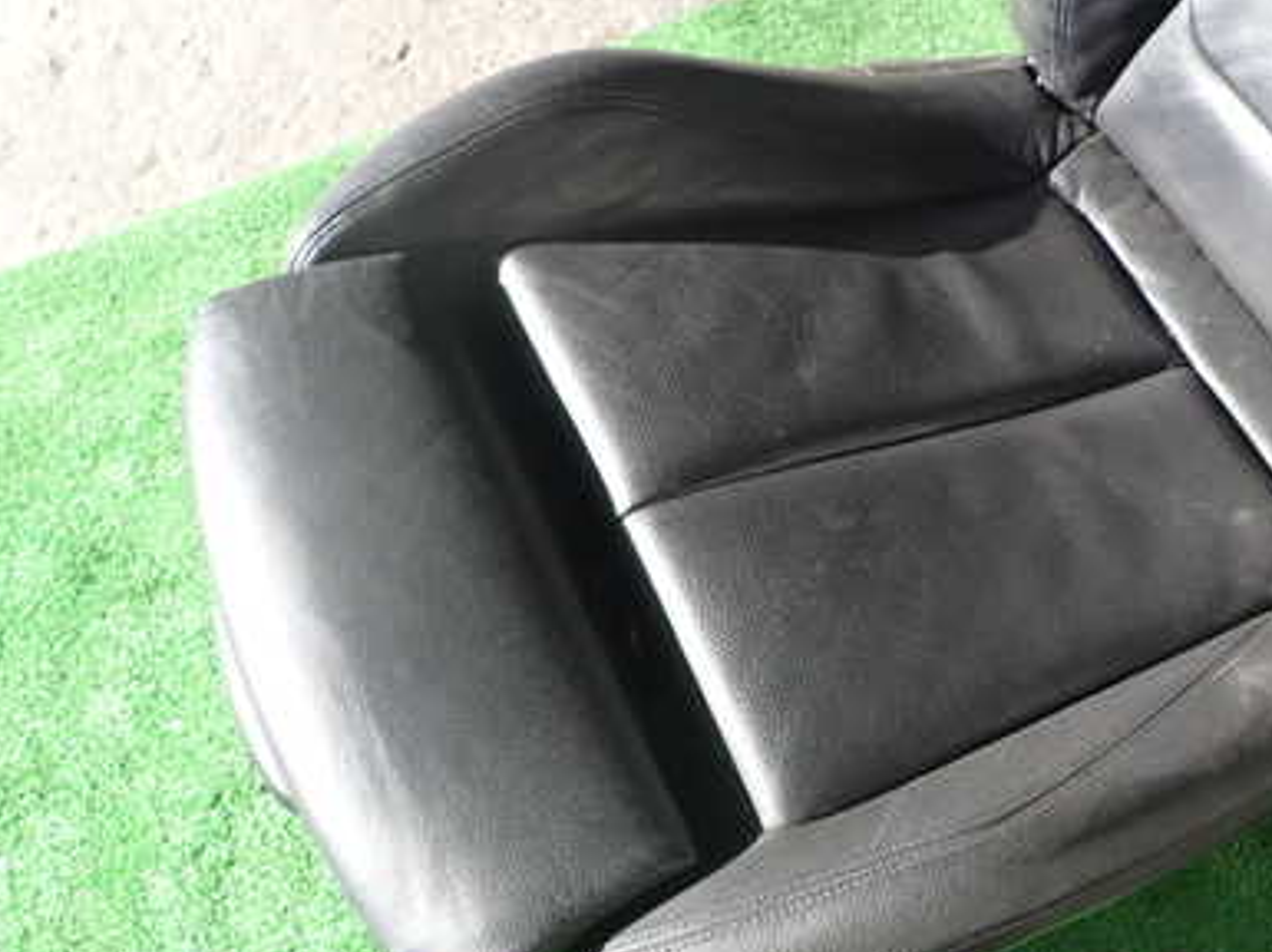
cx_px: 856
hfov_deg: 47.1
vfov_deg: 36.7
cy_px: 555
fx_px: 1432
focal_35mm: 39
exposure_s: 1/250
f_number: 2.8
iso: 100
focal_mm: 4.5
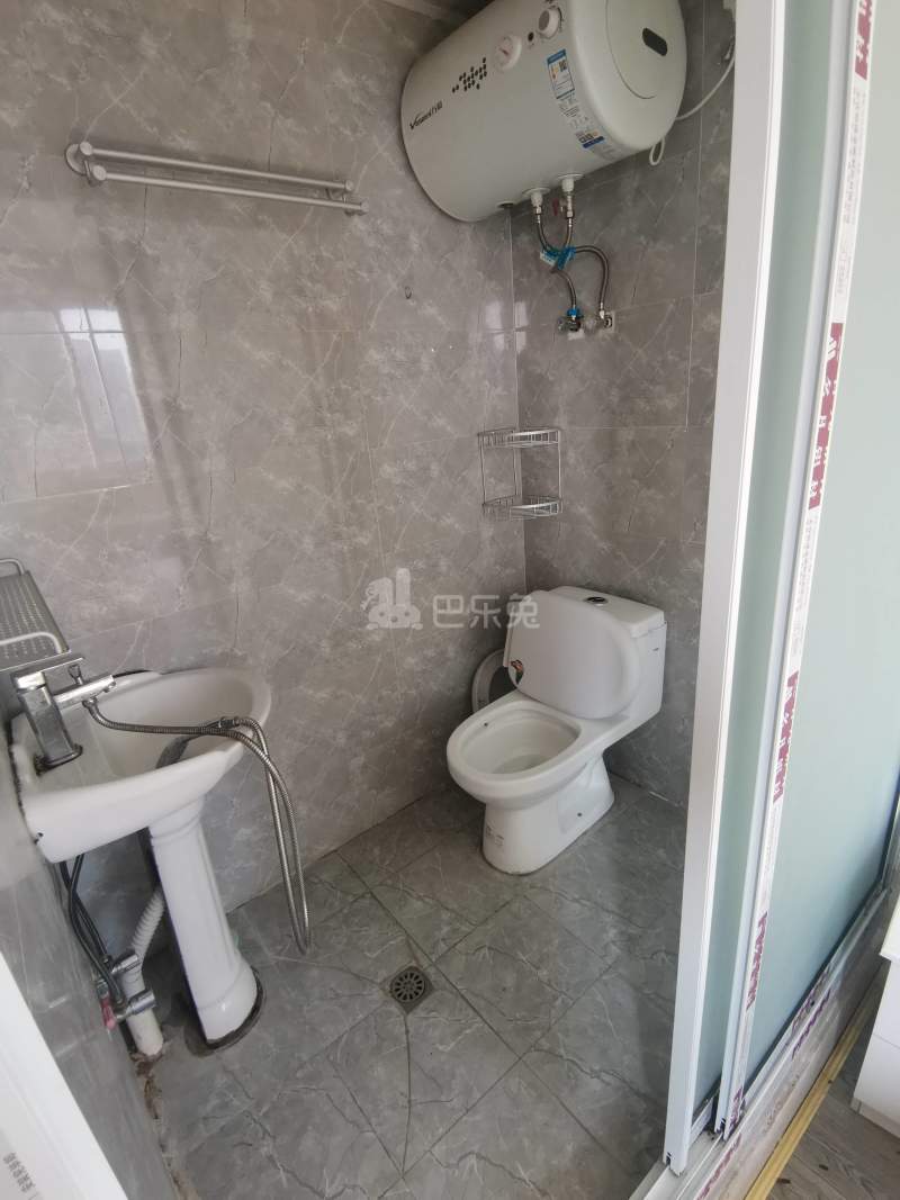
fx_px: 589
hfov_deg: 74.7
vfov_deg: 91.0
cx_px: 450
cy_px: 600
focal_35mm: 17
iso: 80
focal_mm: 2.26
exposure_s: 1/50
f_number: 2.2
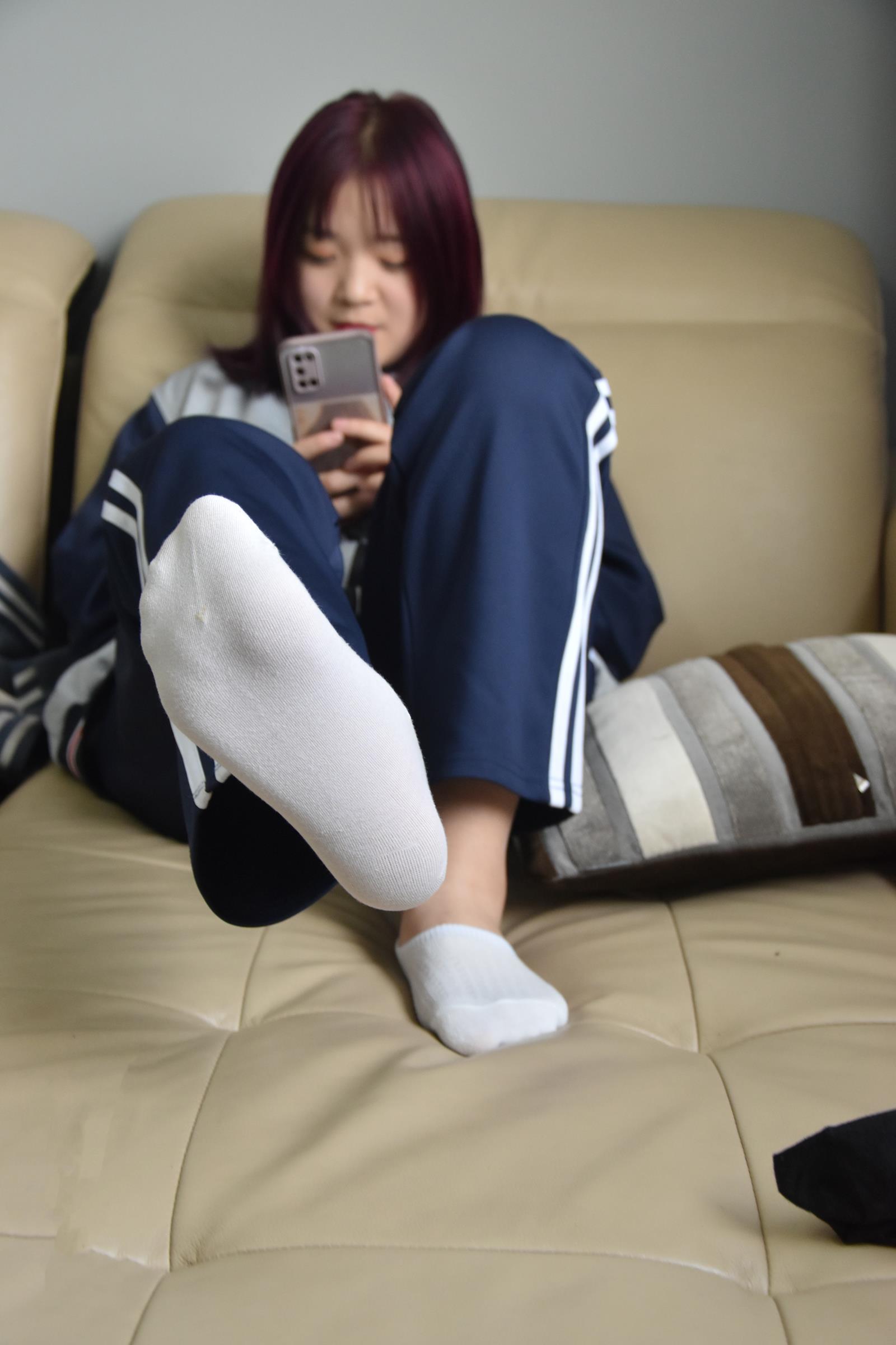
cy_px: 672
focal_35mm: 51
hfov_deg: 26.5
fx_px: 1904
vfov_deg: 38.9
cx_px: 448
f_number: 4.2
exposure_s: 1/160
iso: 800
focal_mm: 34
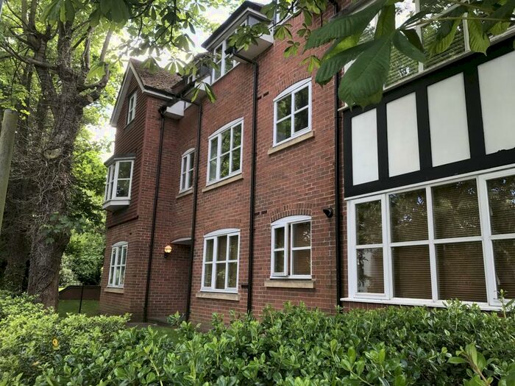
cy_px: 193
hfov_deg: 63.4
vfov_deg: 49.7
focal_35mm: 28
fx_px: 417
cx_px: 258
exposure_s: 1/227
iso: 20
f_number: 1.8
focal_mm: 3.99
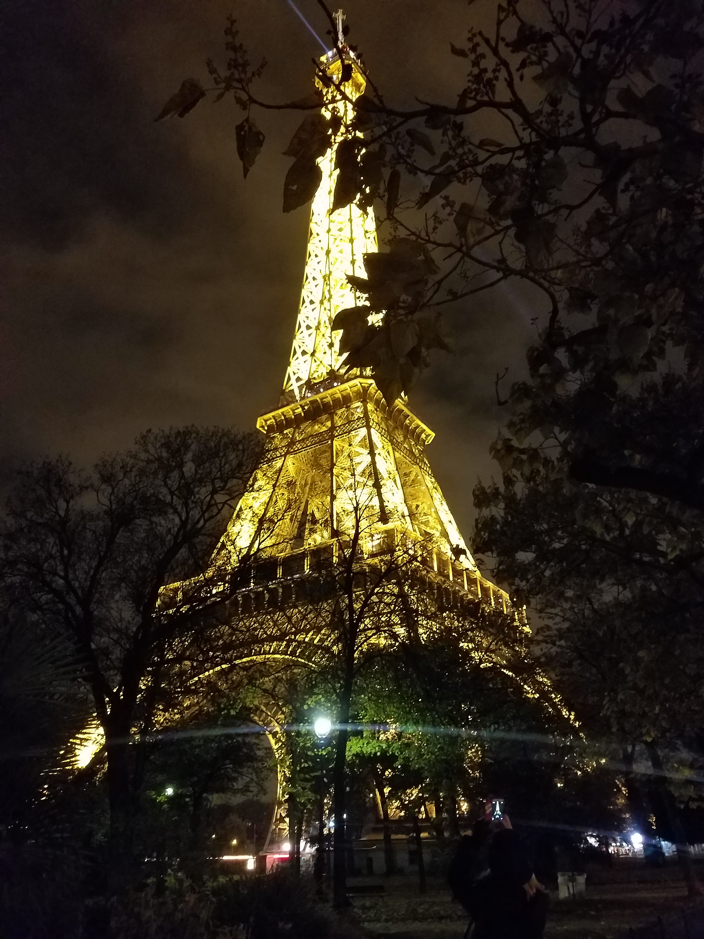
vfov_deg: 67.3
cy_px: 470
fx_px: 705
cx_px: 352
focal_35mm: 26
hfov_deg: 53.1
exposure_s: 1/10
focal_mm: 4.2
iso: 800
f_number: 1.7
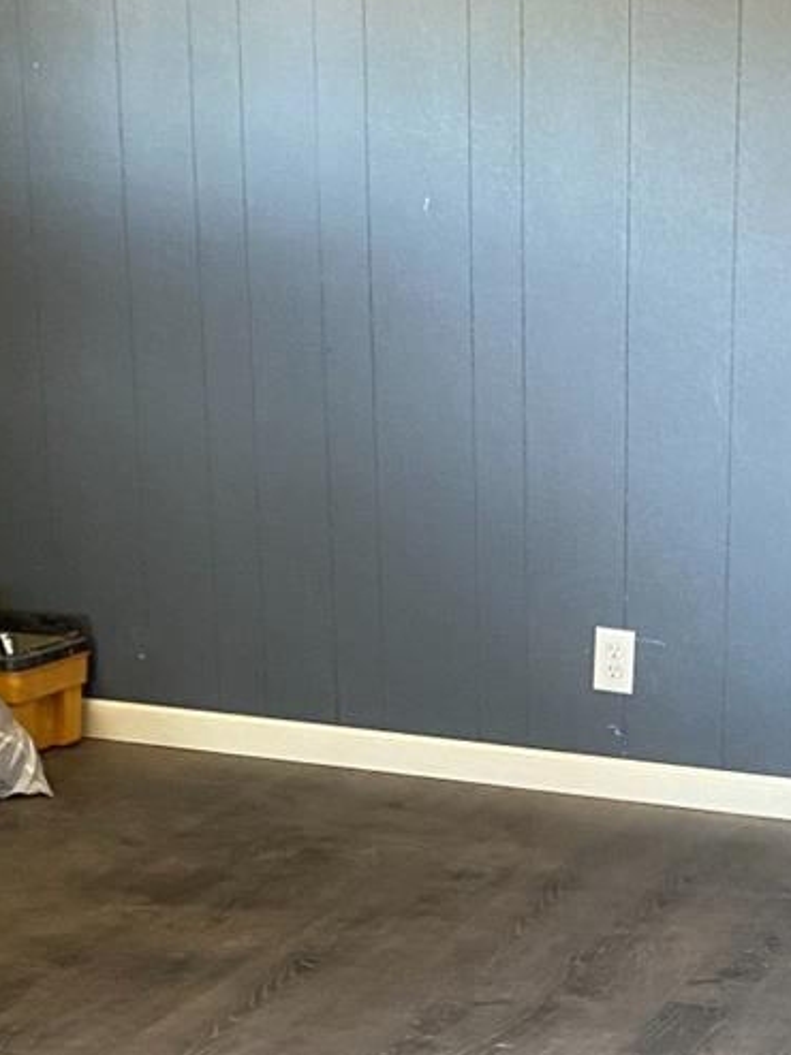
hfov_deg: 18.1
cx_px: 839
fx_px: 2409
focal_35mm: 79
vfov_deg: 24.0
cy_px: 963
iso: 400
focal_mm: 4.25
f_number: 1.8
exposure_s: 1/60
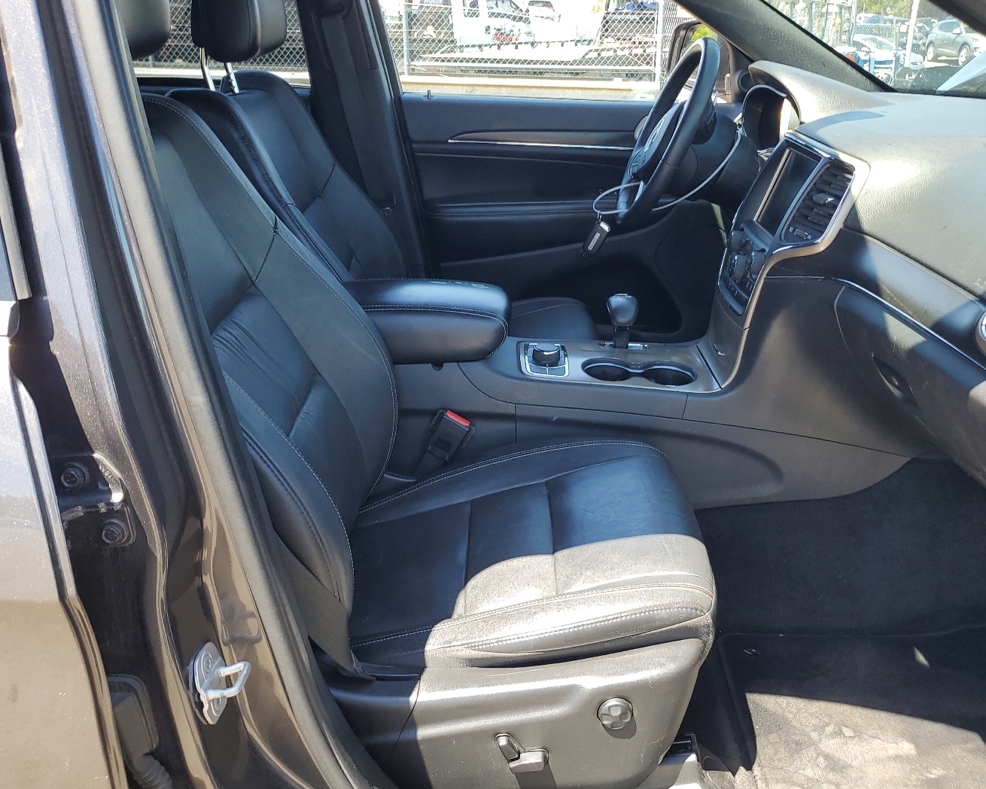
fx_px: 905
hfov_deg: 57.1
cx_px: 537
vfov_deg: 47.1
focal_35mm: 31
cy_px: 396
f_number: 1.5
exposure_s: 1/263
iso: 50
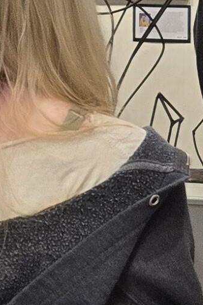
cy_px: 75
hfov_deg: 7.0
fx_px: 1615
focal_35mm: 191
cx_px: -167
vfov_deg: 10.7
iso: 250
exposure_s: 1/120
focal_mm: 5.4
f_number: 1.8
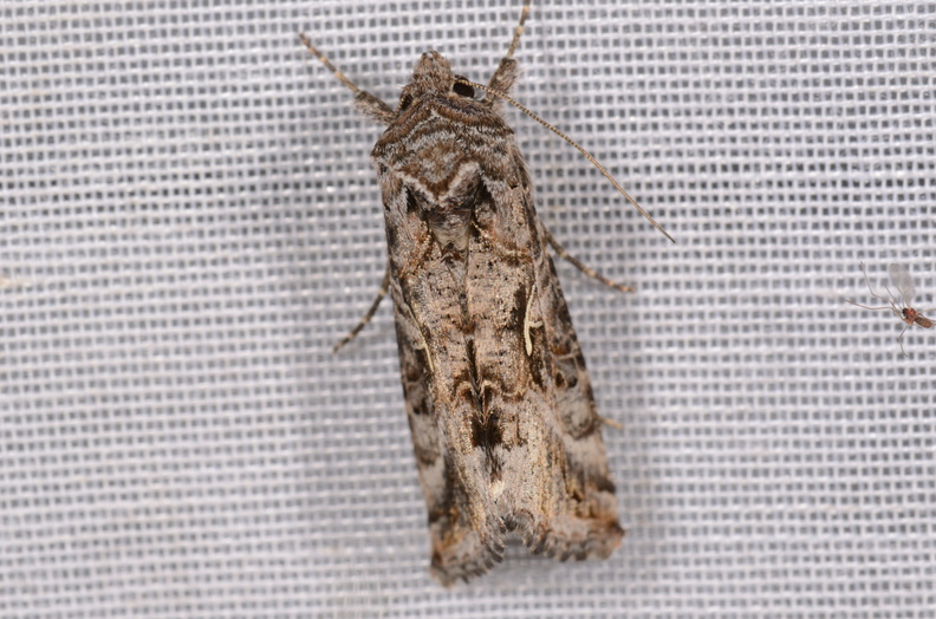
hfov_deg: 16.1
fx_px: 3307
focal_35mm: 128
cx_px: 468
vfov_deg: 10.7
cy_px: 310
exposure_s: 1/60
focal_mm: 85
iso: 100
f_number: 25
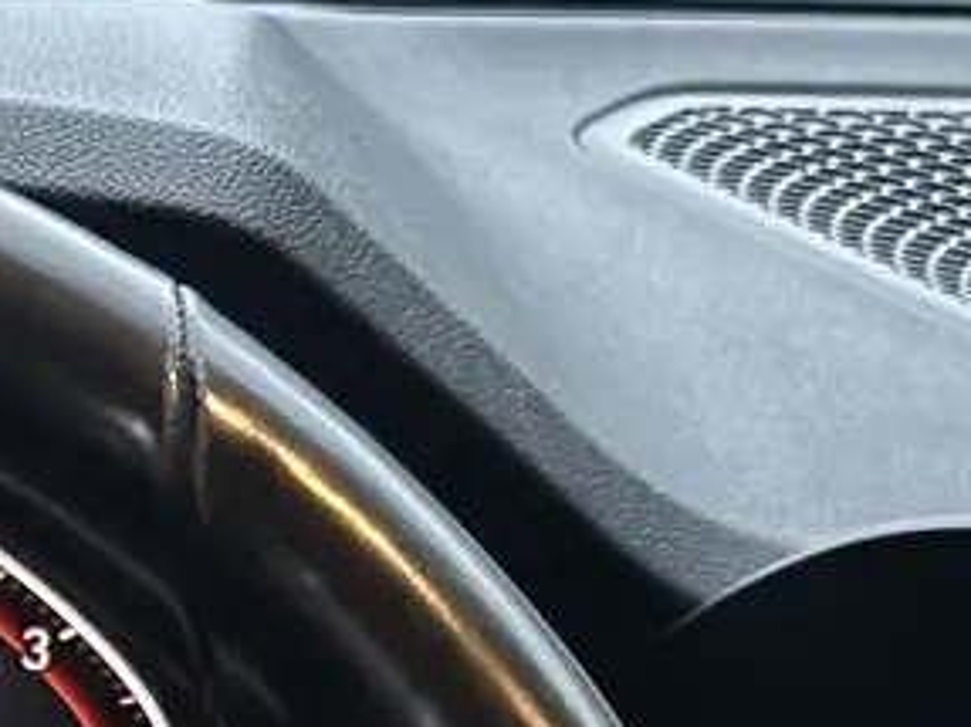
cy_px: 1539
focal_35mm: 241
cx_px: -653
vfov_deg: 6.0
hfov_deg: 8.0
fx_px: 6757
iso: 640
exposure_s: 1/27
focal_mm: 6.86
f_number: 1.78
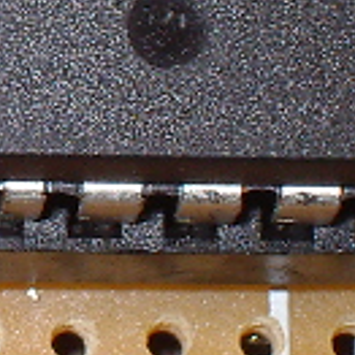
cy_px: -179
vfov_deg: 4.6
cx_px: -442
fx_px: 4409
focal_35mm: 380
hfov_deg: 4.5
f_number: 7.6
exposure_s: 1/80
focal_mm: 13.3
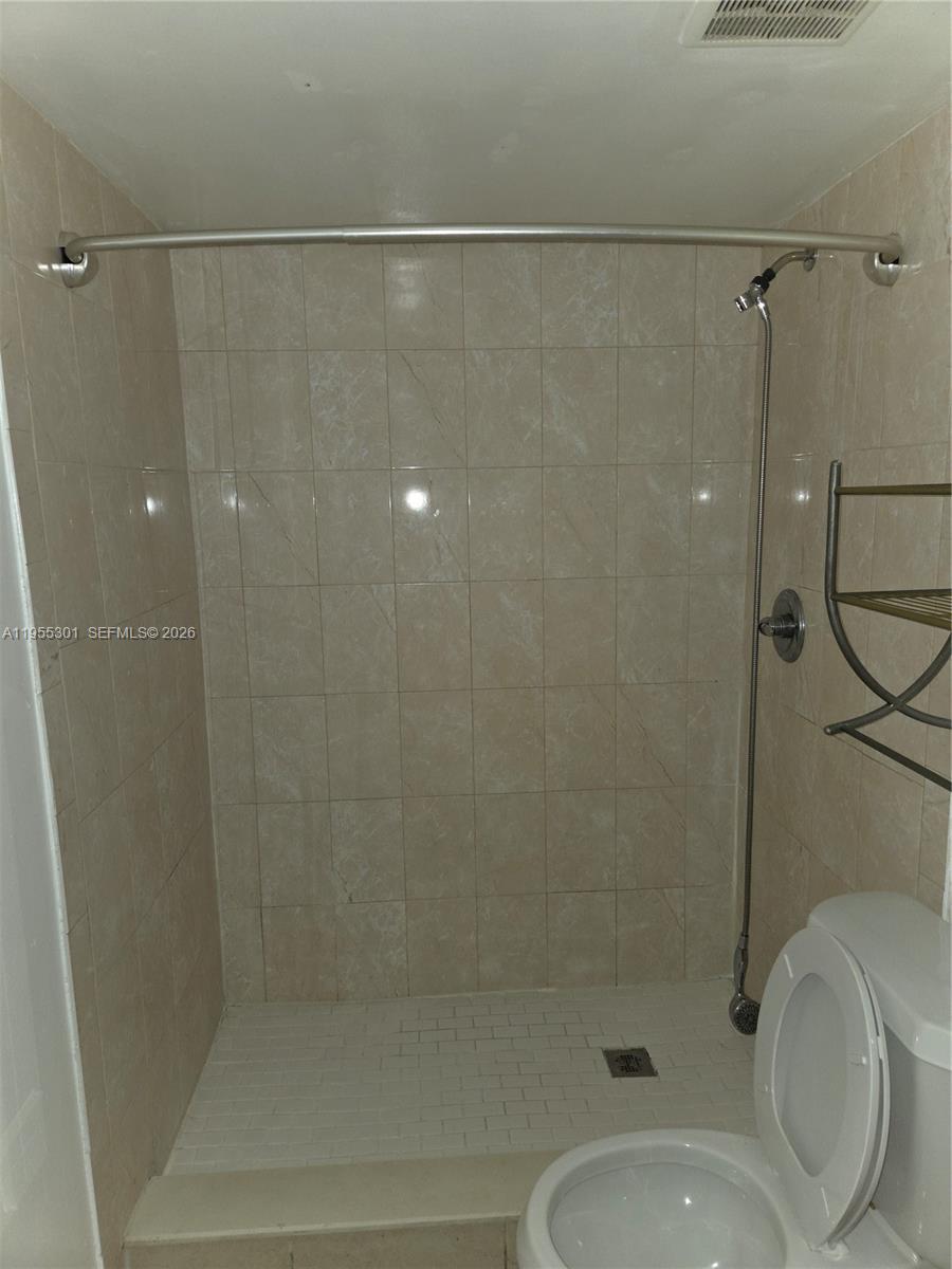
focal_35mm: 23
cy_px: 634
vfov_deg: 73.9
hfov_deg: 58.9
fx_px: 843
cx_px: 476
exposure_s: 1/24
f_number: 1.8
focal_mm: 5.4
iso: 100
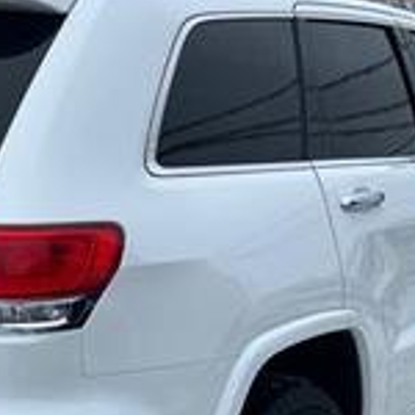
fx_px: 1044
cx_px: 130
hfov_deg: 22.4
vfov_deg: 22.4
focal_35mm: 77
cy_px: 279
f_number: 1.5
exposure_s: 1/1621
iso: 50
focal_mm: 5.7
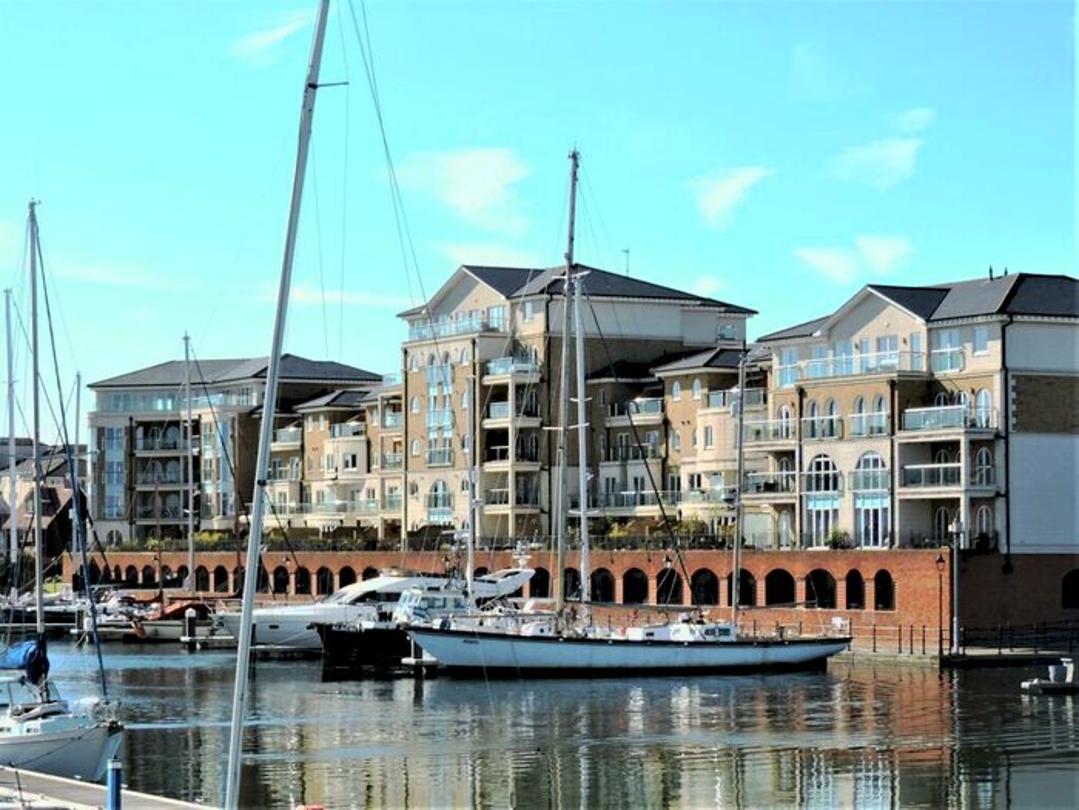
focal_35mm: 60
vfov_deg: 24.4
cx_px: 540
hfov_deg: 32.2
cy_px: 405
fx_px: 1870
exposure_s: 1/800
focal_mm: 10.7
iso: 100
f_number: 3.7
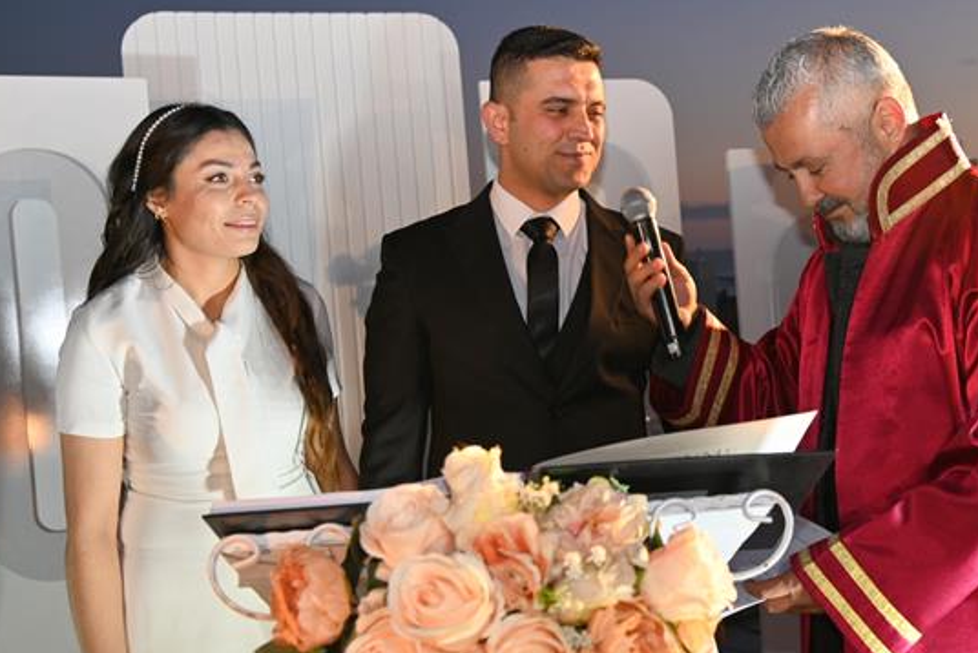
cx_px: 606
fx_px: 1386
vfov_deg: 26.5
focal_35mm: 51
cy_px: 347
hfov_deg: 38.6
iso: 250
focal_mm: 38
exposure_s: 1/60
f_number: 5
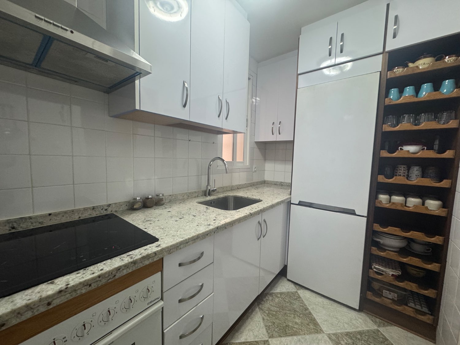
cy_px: 172
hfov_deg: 102.1
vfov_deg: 85.7
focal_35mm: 14
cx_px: 230
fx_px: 186
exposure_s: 1/50
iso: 250
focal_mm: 2.22
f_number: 2.2
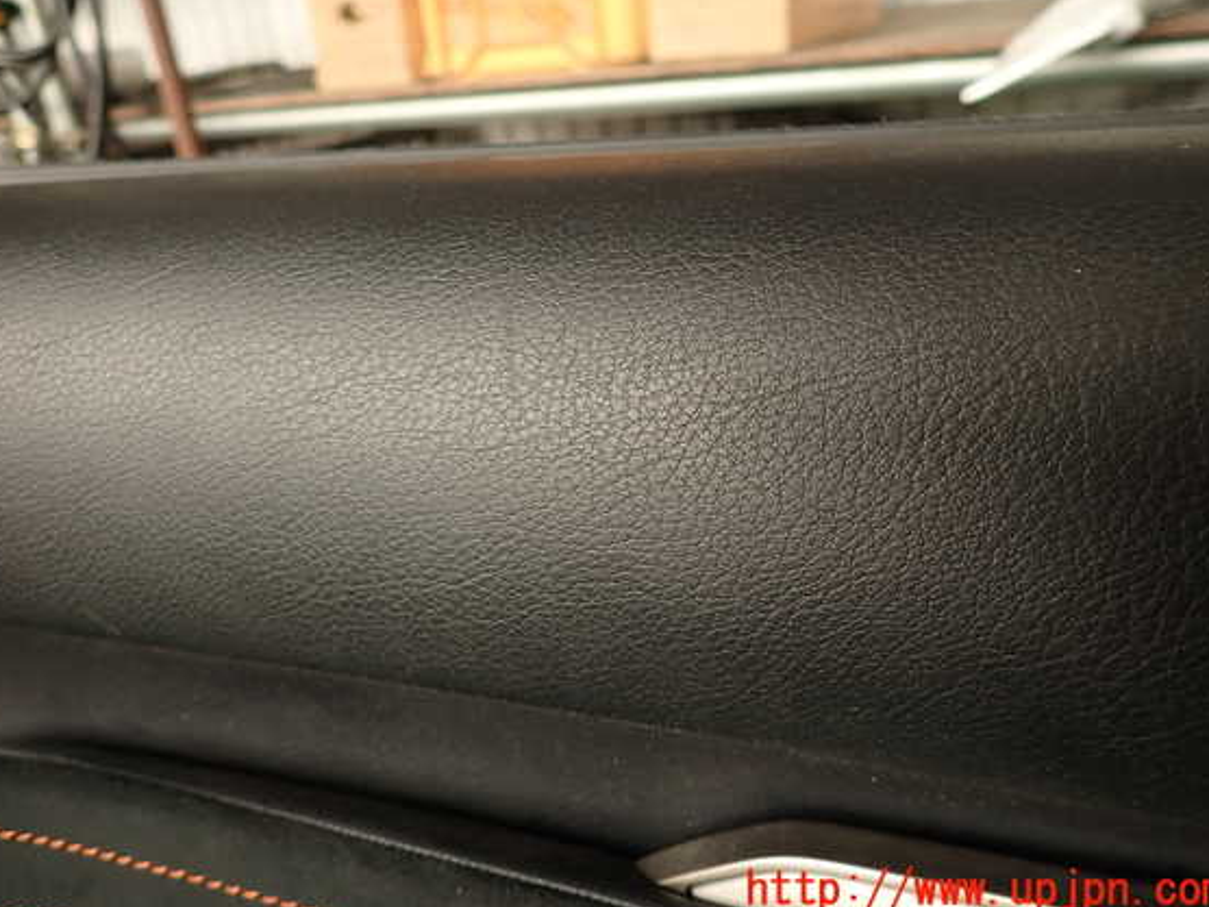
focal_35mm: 27
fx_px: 943
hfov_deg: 65.3
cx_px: 585
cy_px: 428
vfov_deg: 51.3
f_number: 2
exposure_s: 1/60
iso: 125
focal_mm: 4.5
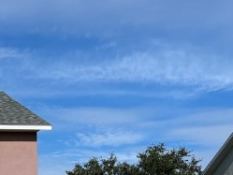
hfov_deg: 15.4
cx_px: -207
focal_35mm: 107
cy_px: 202
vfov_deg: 13.5
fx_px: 721
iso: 50
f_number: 1.6
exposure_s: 1/5348
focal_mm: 5.96
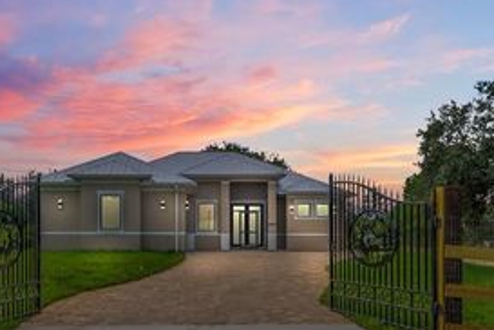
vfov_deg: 30.2
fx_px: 604
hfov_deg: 44.3
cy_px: 235
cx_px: 201
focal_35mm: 44
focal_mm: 24
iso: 200
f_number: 9
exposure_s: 1/500
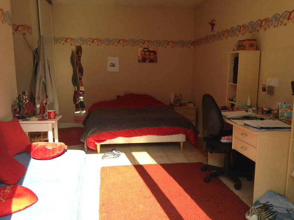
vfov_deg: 42.9
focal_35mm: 33
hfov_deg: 55.4
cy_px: 110
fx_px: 280
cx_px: 147
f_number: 2.4
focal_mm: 4.12
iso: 50
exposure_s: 1/222
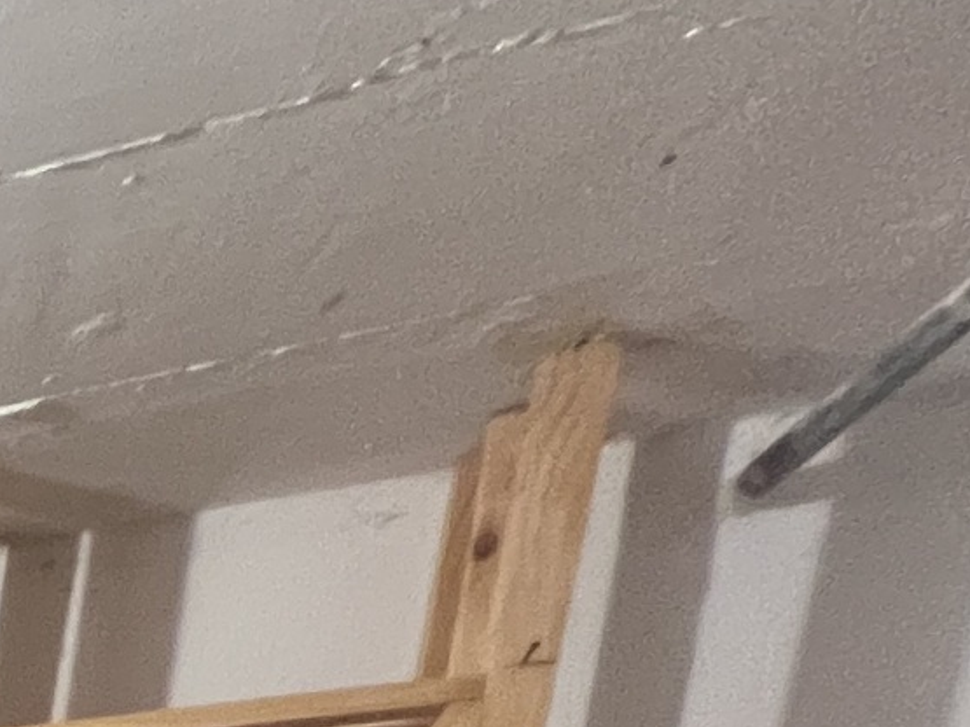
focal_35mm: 60
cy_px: 1646
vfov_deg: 15.7
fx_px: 1681
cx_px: -1218
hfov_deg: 16.5
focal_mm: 1.57
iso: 320
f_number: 1.8
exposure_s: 1/50
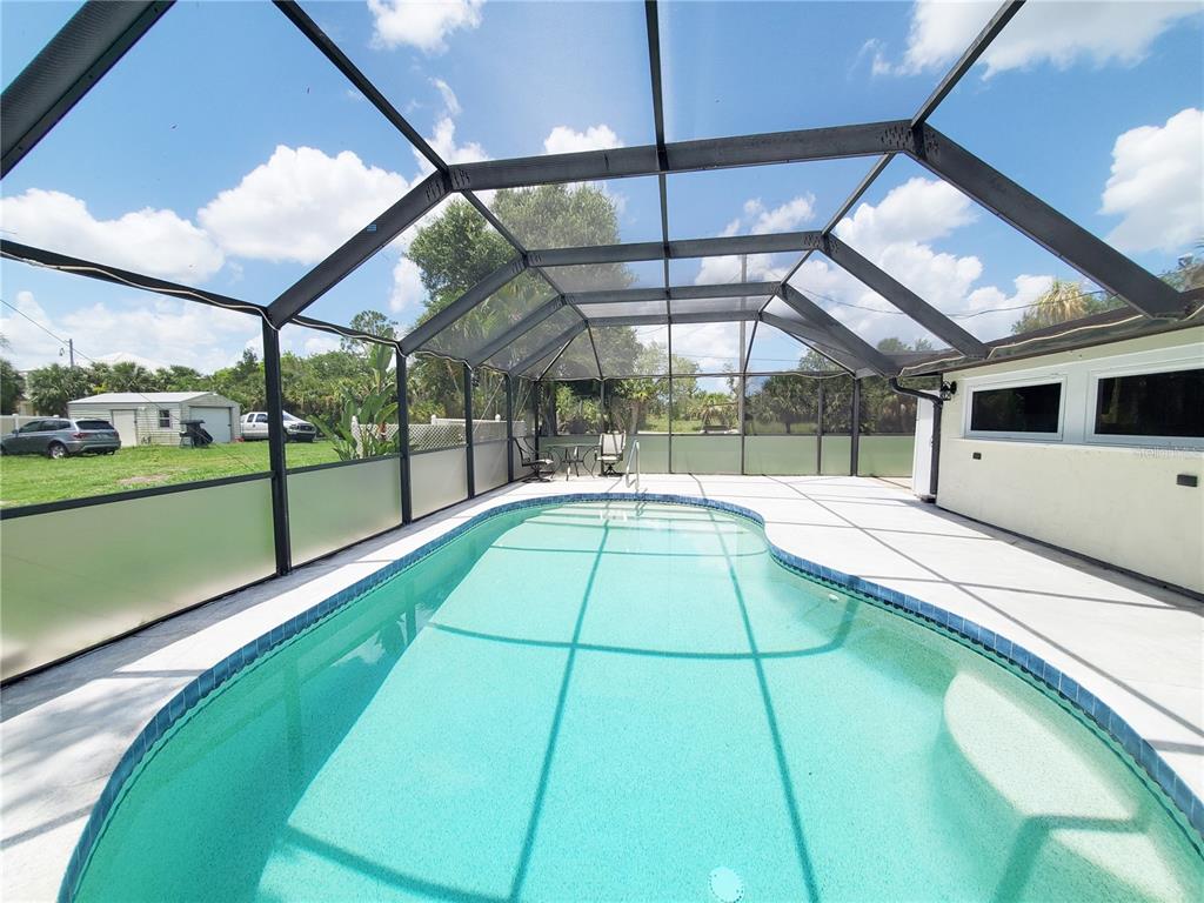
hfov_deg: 106.2
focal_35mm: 13
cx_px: 602
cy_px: 452
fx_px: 452
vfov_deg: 89.9
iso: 50
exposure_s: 1/887
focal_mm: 1.8
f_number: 2.2
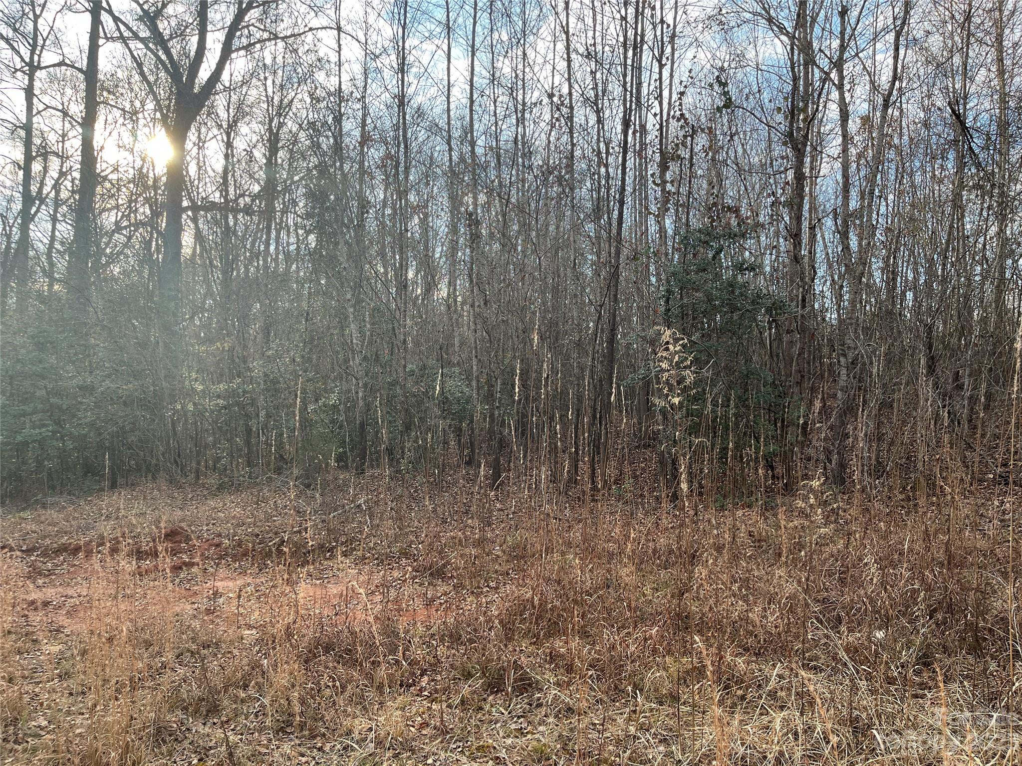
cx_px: 511
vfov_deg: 53.1
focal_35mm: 26
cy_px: 383
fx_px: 768
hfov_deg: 67.3
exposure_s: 1/454
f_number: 1.6
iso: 50
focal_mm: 5.1
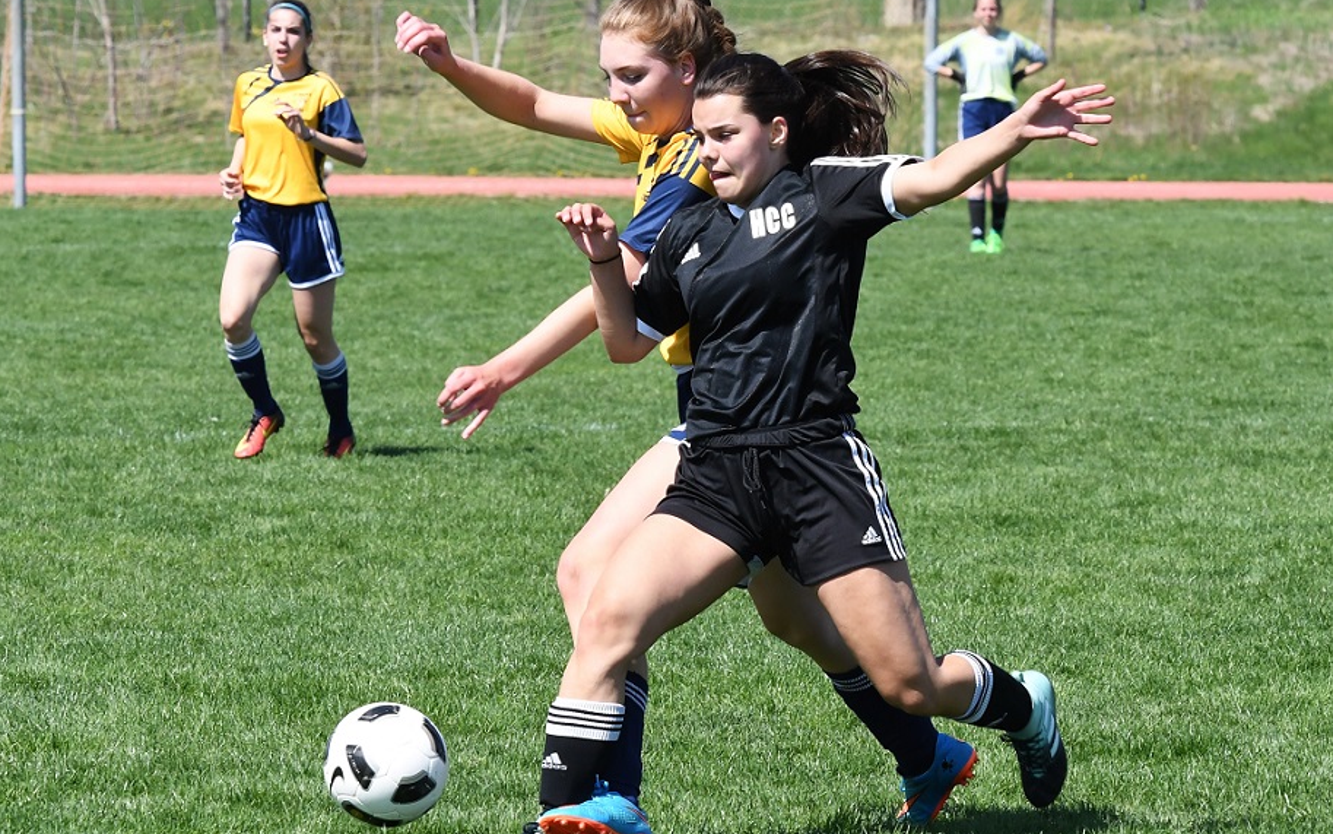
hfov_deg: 10.1
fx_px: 7540
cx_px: 667
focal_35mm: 208
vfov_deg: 6.3
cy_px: 424
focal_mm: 135
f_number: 9
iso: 560
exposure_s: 1/1000
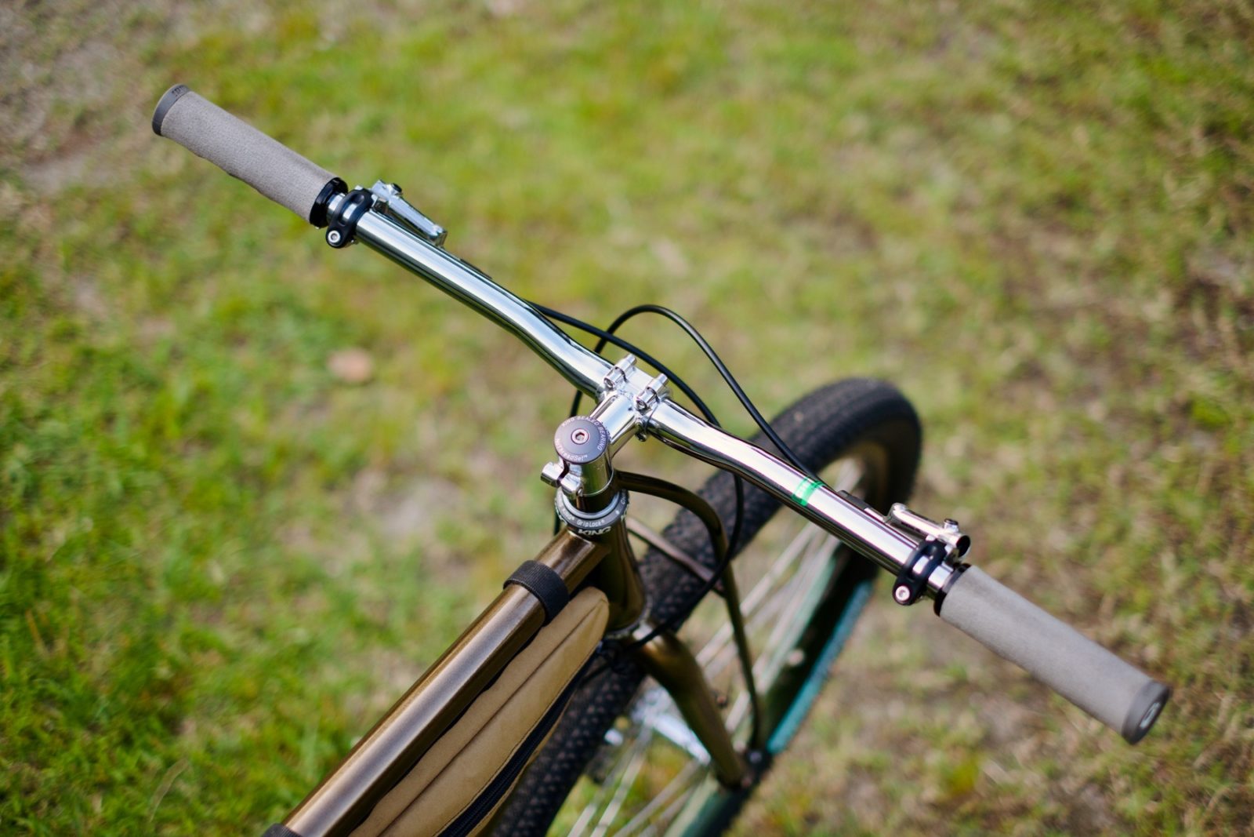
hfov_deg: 37.5
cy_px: 418
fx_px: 1846
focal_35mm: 53
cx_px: 627
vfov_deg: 25.5
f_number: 1.4
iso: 200
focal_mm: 35
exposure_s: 1/900
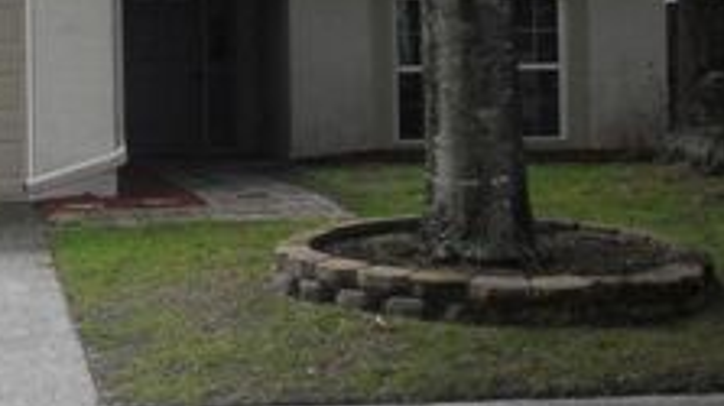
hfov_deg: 22.1
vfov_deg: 12.8
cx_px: 10
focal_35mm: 93
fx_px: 1784
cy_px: -5
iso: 100
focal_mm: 6.2
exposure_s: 1/1000
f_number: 2.8
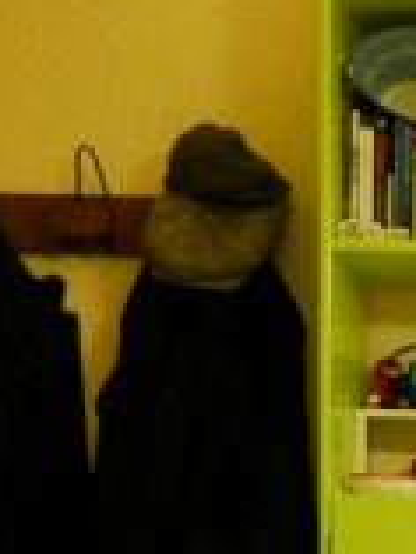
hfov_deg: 13.0
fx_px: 1632
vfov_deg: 17.5
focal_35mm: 102
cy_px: 812
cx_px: 776
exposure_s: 1/8
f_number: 3.4
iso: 720
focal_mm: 4.5
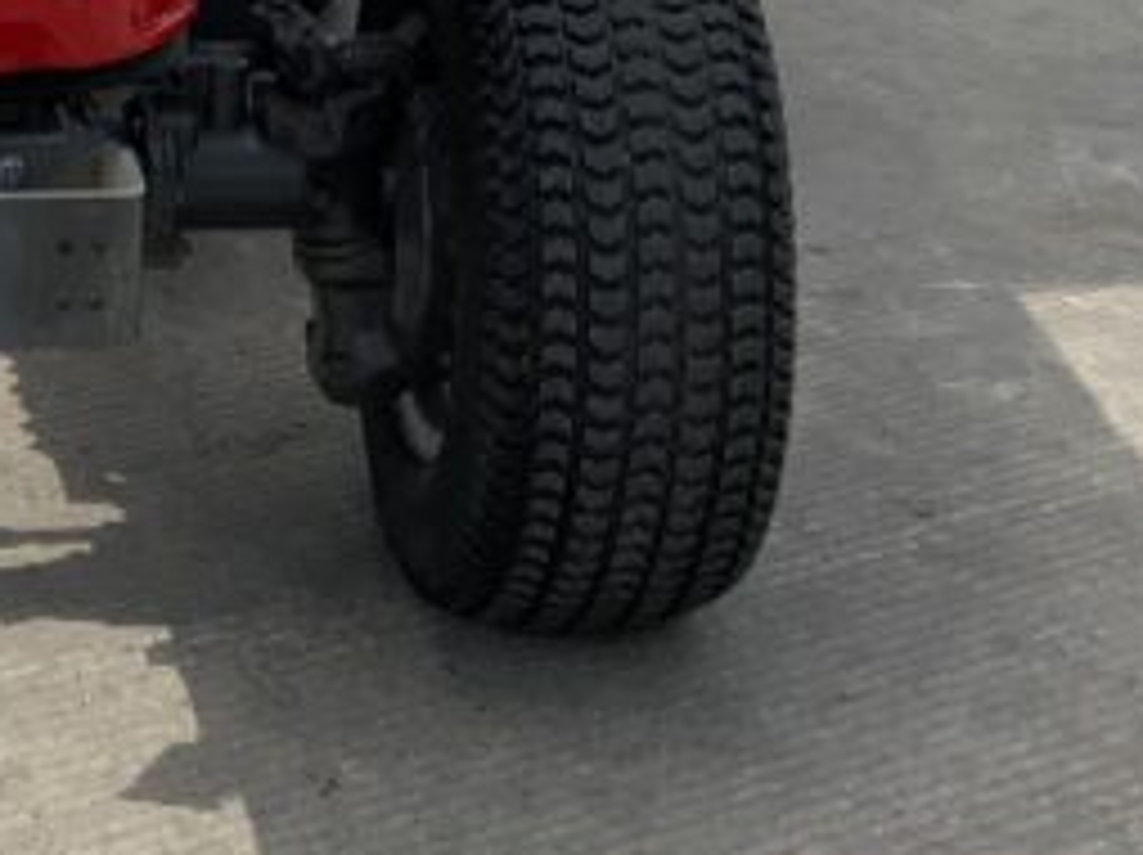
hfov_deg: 16.7
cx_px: 162
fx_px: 3860
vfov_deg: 12.0
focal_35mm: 117
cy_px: -482
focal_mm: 3
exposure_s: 1/2227
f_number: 1.8
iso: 16
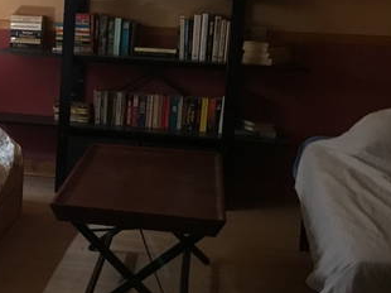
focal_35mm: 79
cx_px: -24
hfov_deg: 23.4
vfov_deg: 18.6
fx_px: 892
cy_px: 106
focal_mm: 3.3
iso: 400
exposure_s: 1/17
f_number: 2.4
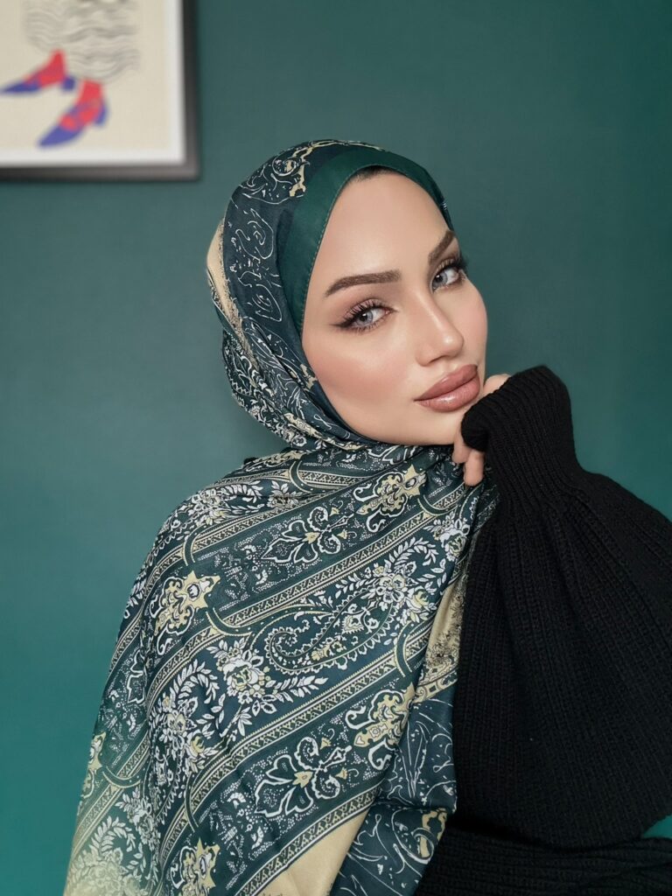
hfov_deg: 46.8
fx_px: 777
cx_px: 336
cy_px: 448
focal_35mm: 30
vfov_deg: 60.0
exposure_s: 1/60
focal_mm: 2.69
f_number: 1.9
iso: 250
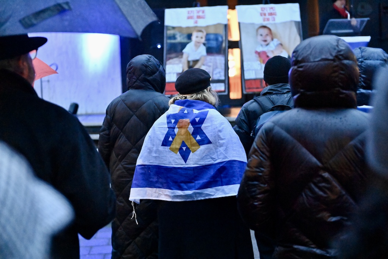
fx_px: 754
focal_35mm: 70
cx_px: 194
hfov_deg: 28.8
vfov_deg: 19.5
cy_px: 130
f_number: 3.2
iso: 22800
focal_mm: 70
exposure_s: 1/100
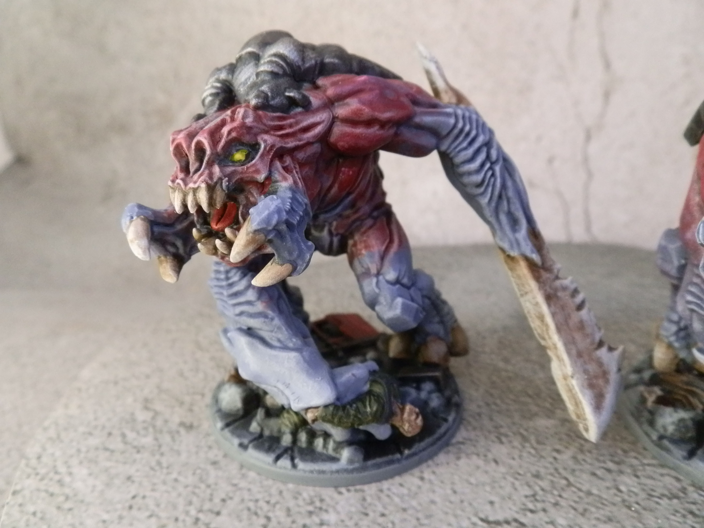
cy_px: 264
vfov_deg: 49.7
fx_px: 569
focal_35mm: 28
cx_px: 352
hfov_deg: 63.4
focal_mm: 5
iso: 400
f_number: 3.1
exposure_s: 1/100
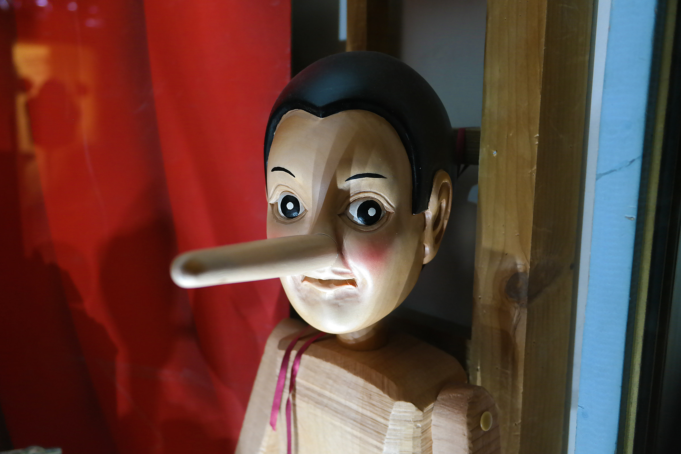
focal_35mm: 33
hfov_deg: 57.2
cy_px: 227
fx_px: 624
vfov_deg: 40.0
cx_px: 340
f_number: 3.5
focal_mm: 22
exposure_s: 1/40
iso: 1600
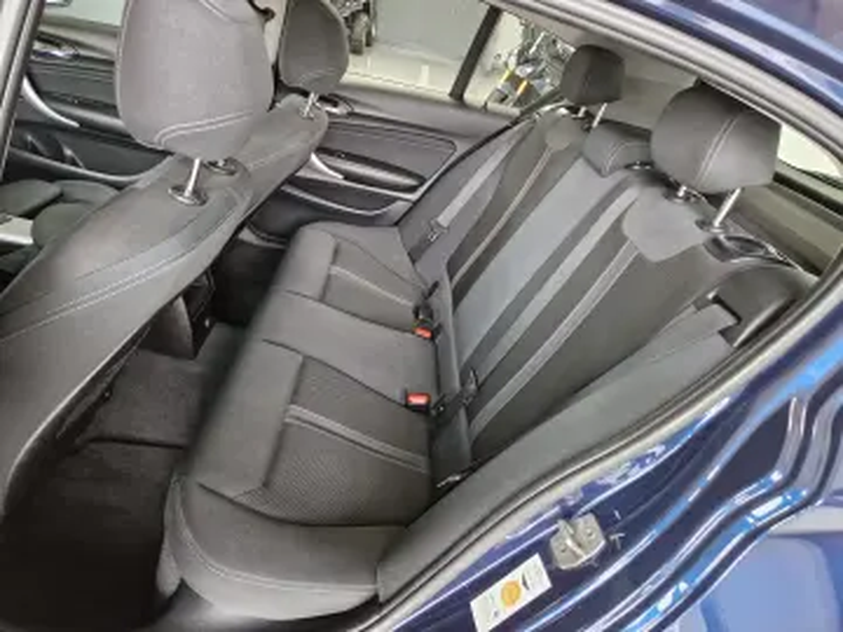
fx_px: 560
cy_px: 316
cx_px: 422
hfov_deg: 73.9
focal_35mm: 23
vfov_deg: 58.9
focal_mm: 5.4
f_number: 1.8
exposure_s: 1/100
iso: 400
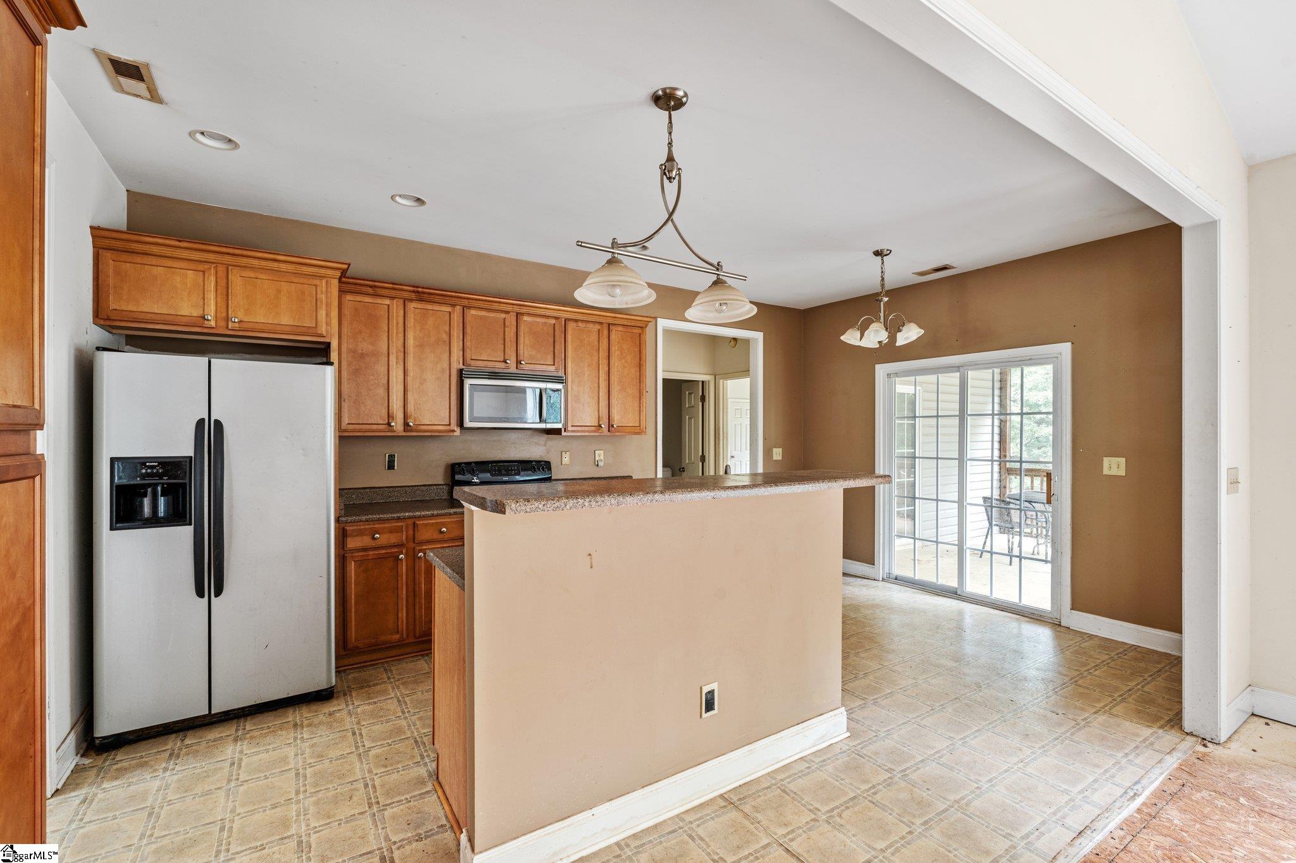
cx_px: 648
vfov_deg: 72.0
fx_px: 594
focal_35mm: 16
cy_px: 432
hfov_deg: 95.0
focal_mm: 16.5
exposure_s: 1/1.25
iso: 250
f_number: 9
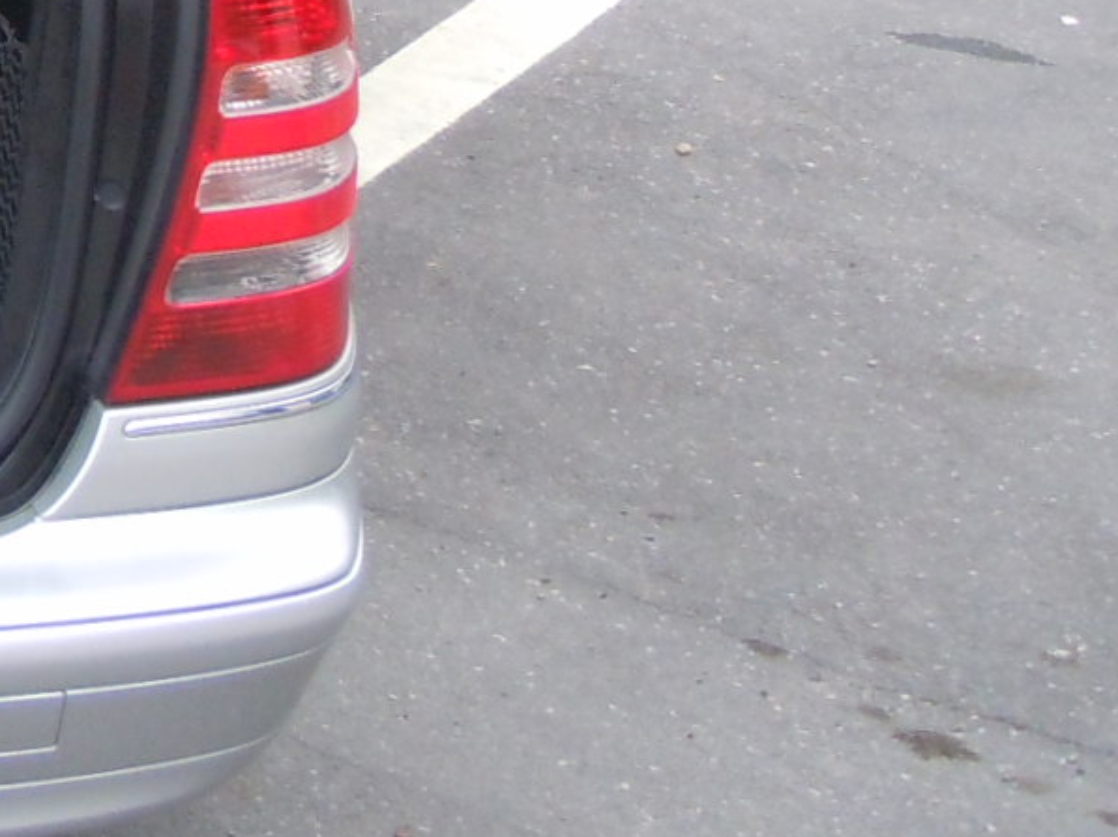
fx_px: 3325
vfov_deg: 13.4
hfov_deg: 16.6
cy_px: -459
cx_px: -742
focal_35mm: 103
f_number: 3.5
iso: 320
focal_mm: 5.4
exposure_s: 1/60
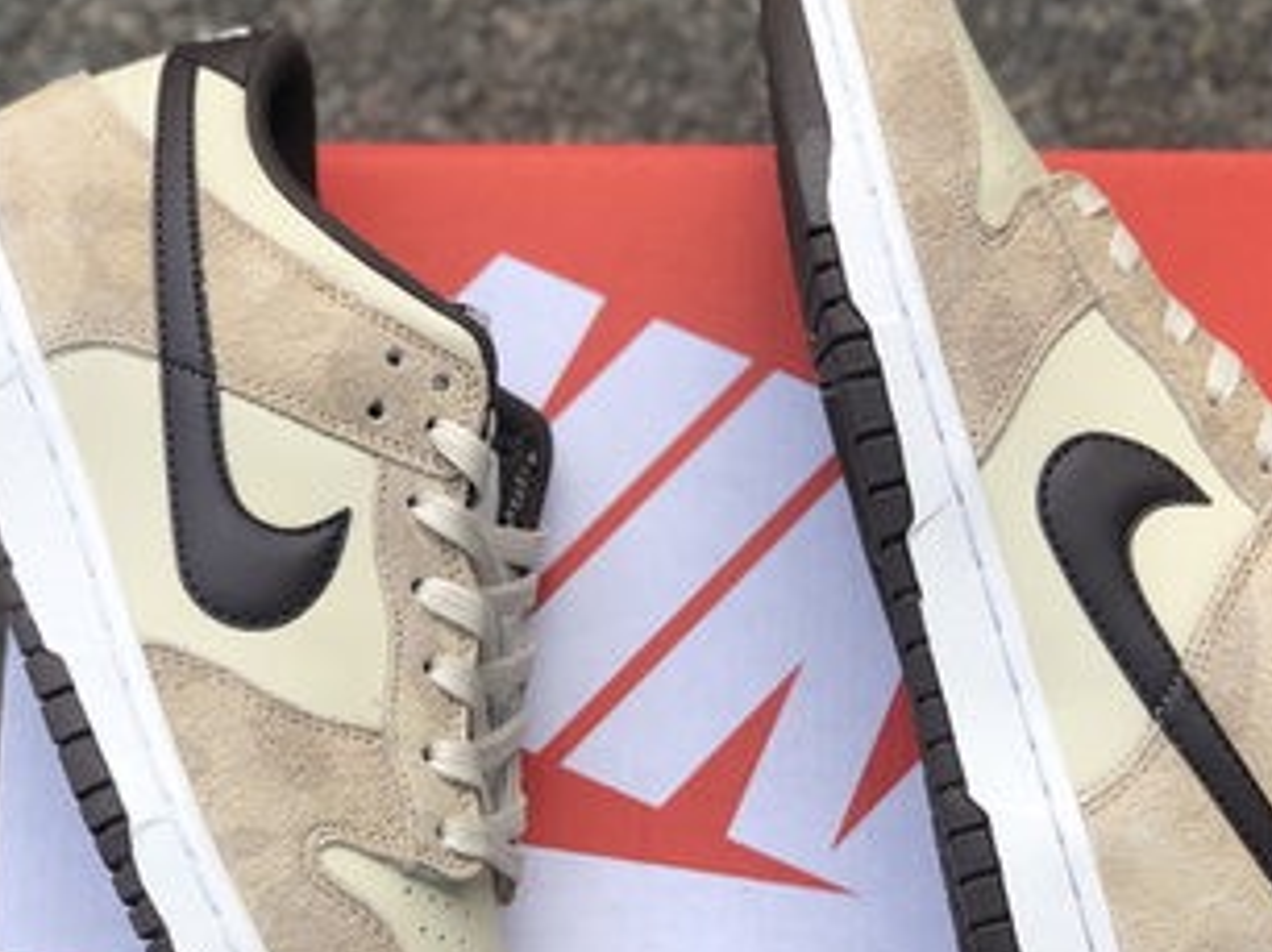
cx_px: 752
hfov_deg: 23.0
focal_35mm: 85
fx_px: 3121
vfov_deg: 17.3
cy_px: 626
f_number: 2.4
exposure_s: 1/180
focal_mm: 6
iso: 16
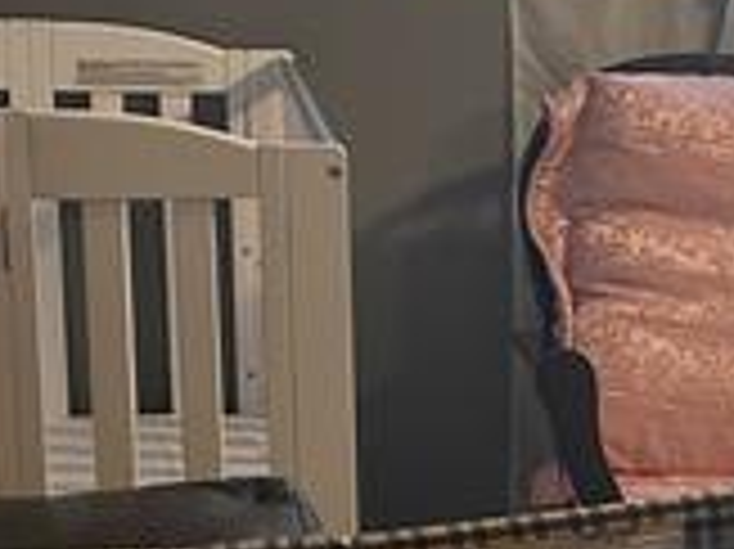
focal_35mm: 118
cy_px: 356
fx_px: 2500
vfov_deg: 12.5
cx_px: 1581
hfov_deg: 13.6
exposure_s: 1/60
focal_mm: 6.86
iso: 200
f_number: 1.78
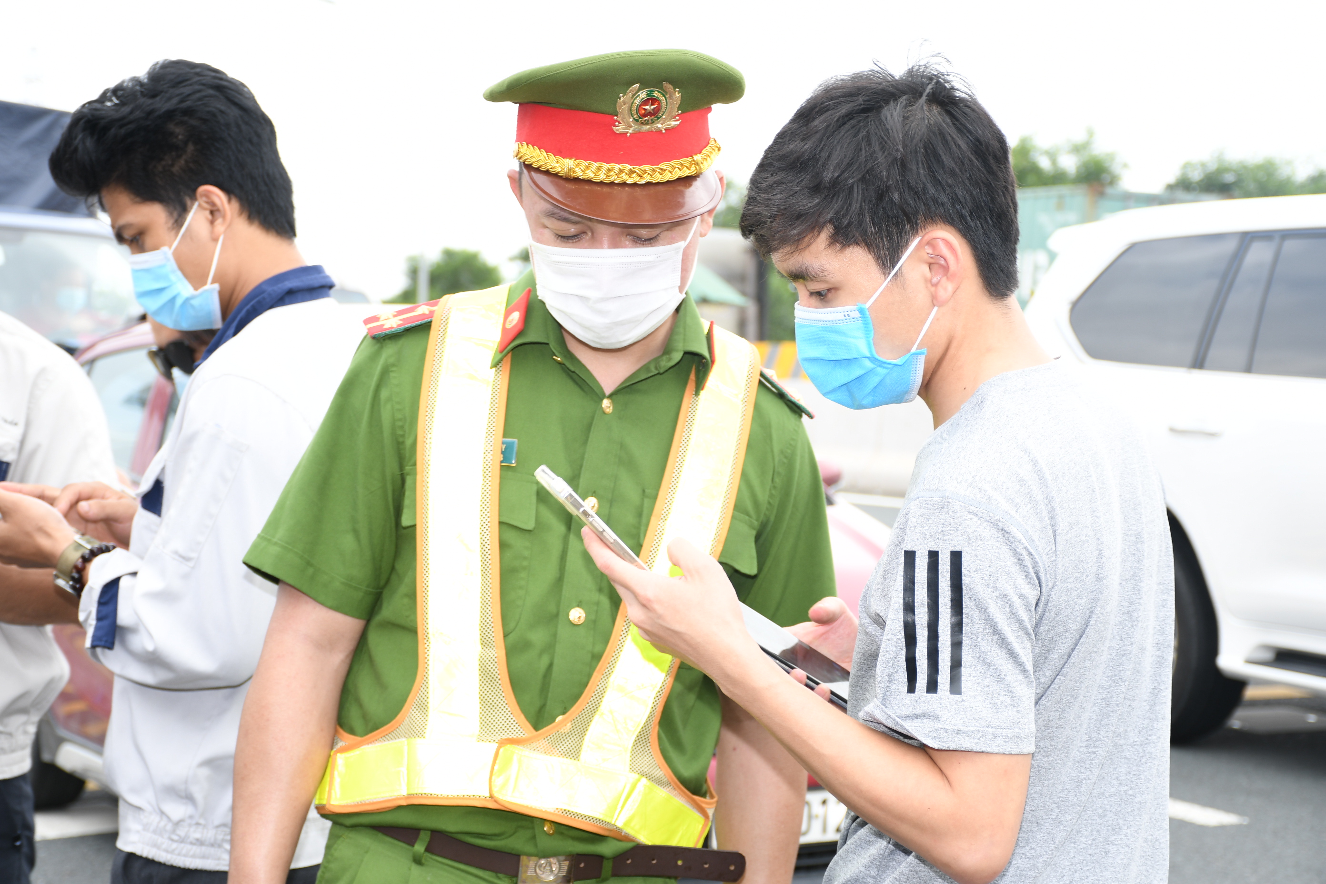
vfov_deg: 18.9
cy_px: 442
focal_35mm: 72
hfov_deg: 28.1
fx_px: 2652
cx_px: 663
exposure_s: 1/200
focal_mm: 48
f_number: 4.5
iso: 160
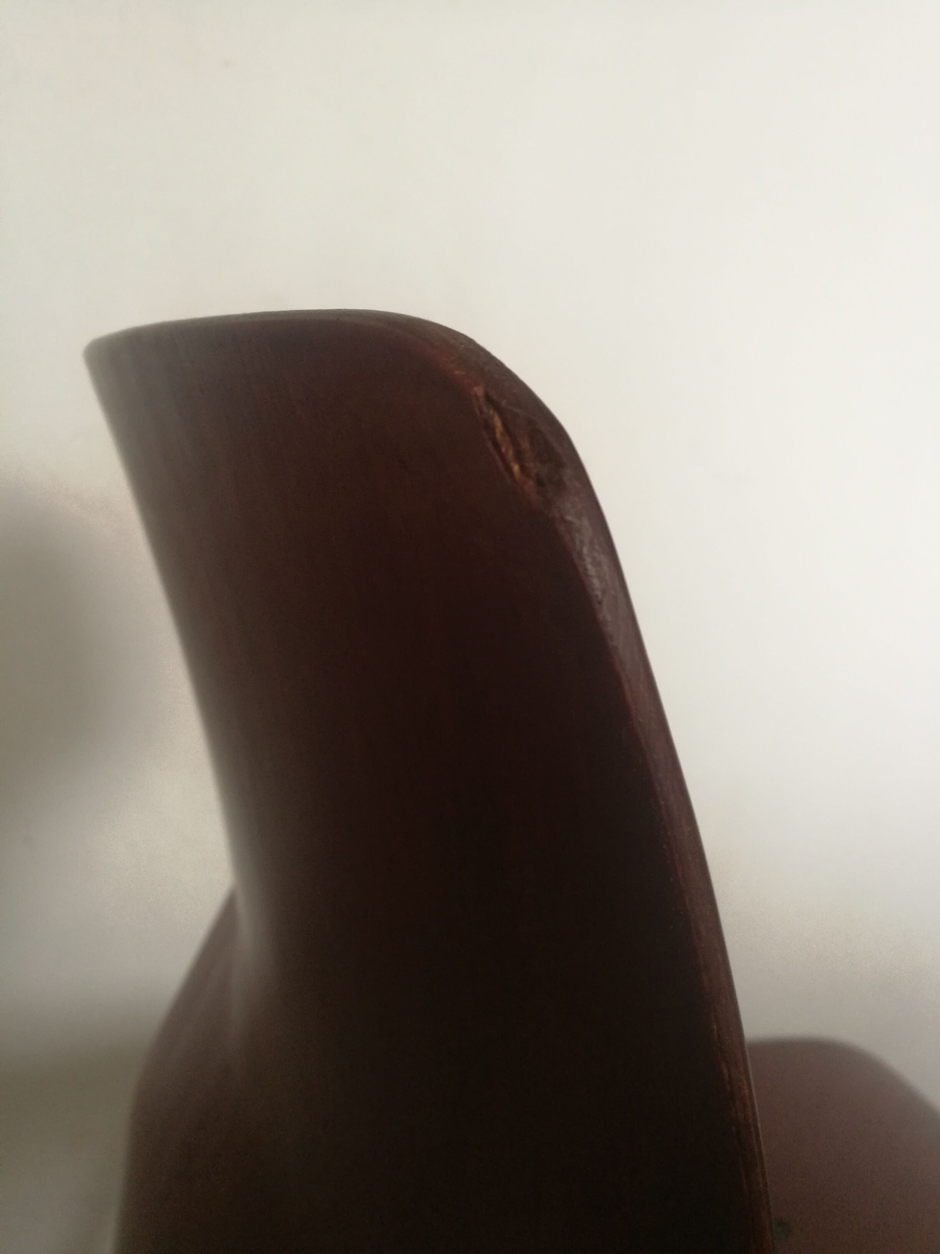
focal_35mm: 27
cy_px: 627
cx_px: 470
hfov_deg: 51.4
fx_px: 978
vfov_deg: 65.3
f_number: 2.2
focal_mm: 4.5
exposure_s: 1/50
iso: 200
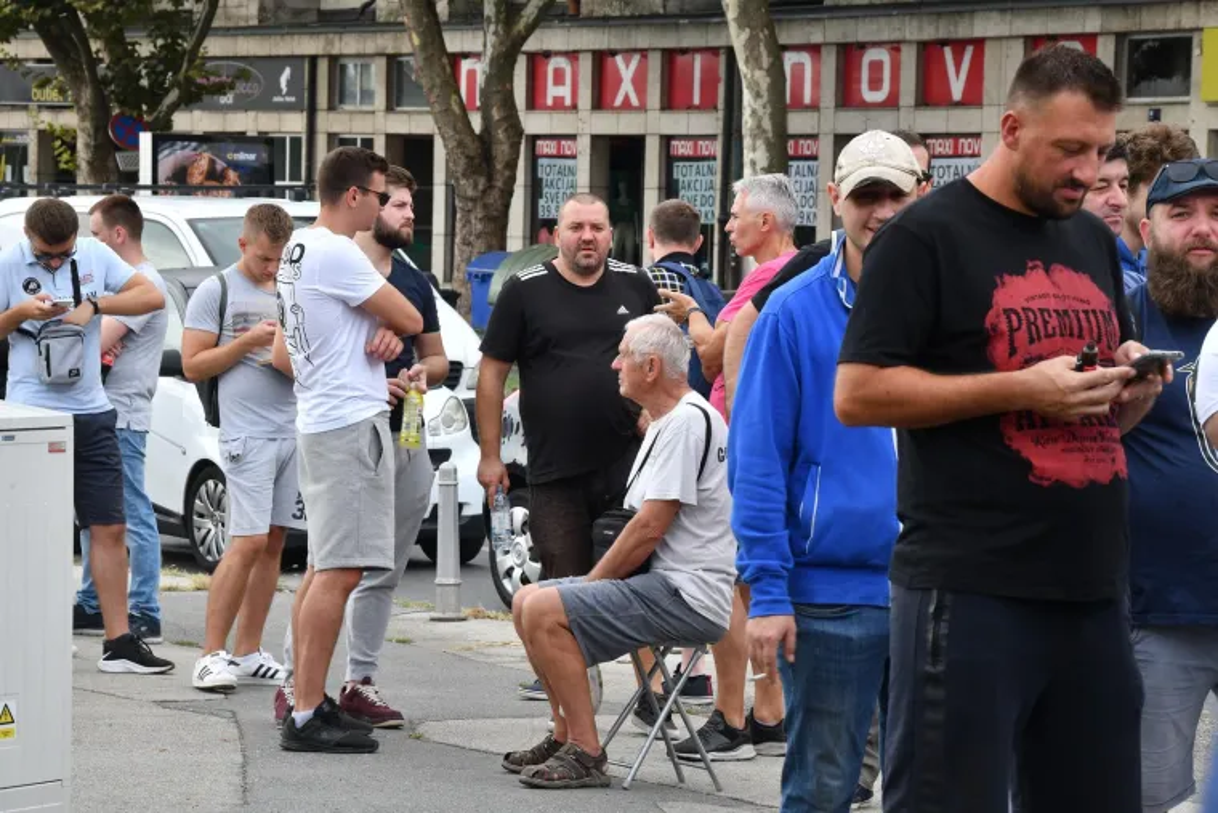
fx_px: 4906
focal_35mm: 145
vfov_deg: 9.5
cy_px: 406
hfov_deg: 14.2
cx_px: 609
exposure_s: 1/160
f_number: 16
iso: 640
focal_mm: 145
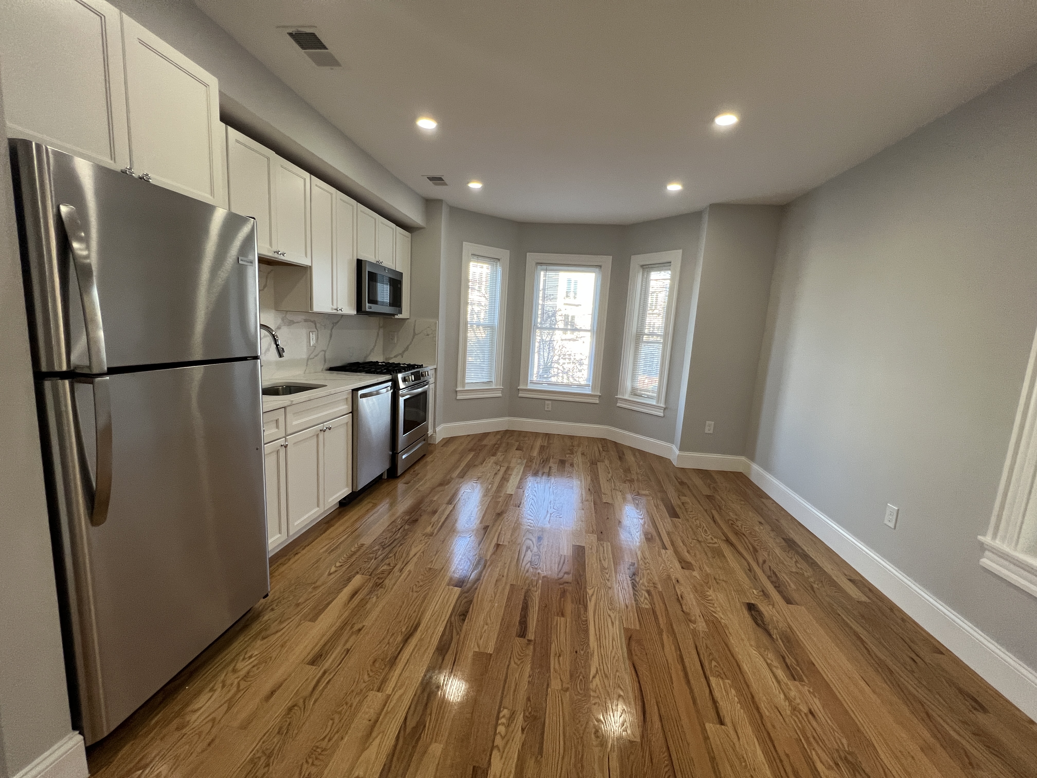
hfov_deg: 106.2
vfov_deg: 89.9
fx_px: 389
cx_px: 518
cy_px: 389
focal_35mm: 13
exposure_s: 1/120
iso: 160
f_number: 1.8
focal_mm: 1.57
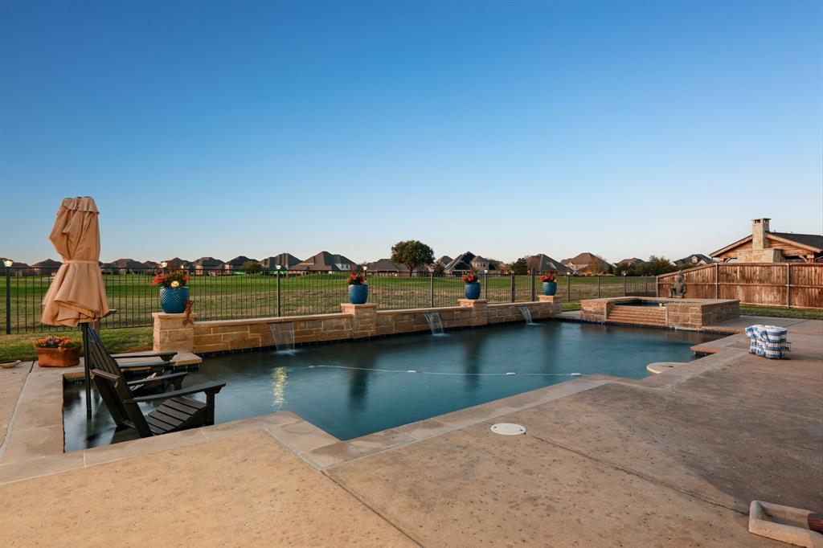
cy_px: 274
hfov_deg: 86.9
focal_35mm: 19
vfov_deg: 64.5
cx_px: 412
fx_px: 434
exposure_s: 1/1.67
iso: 400
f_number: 8
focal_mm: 19
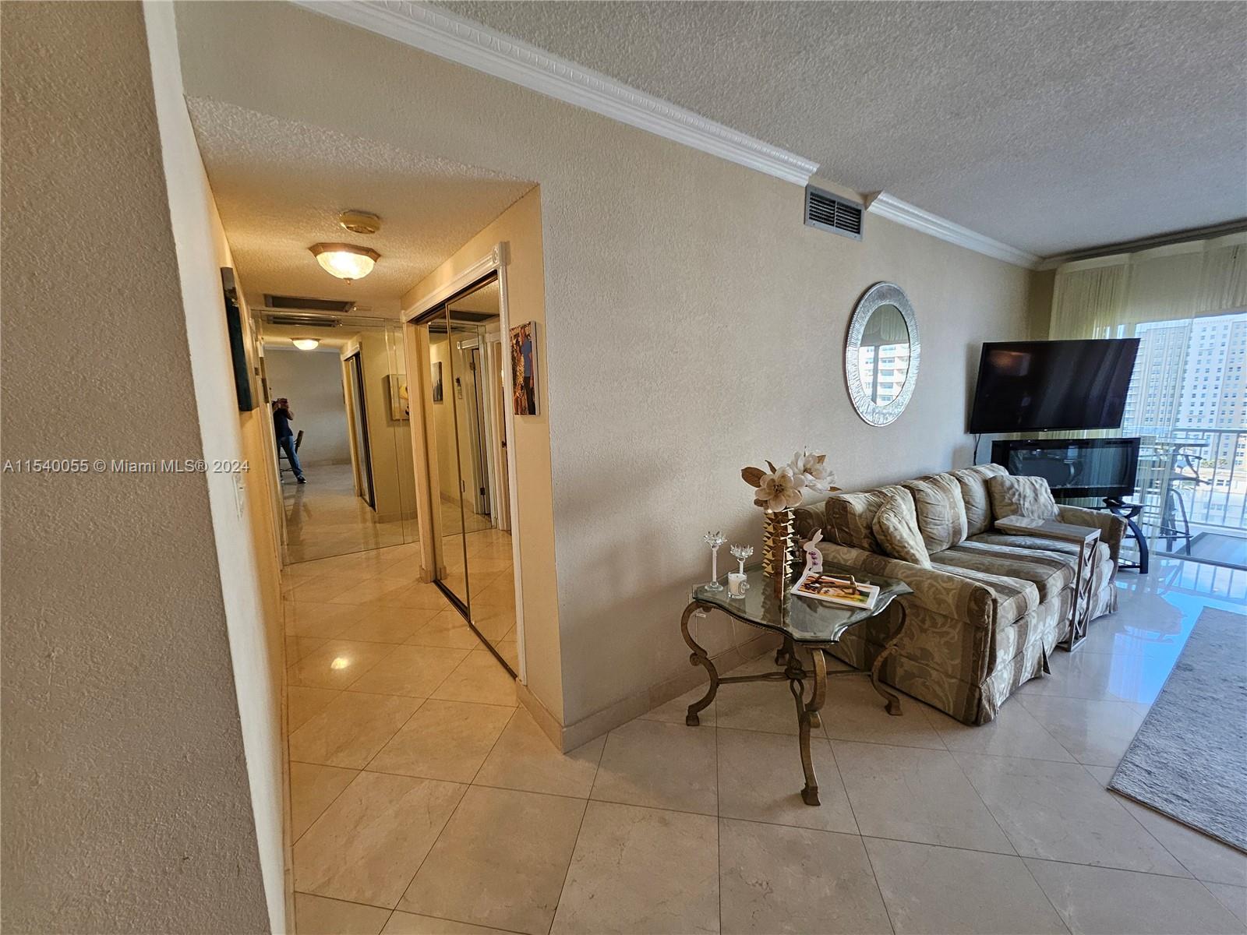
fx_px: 468
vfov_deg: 89.9
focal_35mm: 13
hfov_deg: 106.2
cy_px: 468
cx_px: 624
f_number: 2.2
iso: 100
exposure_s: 1/60
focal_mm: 1.74
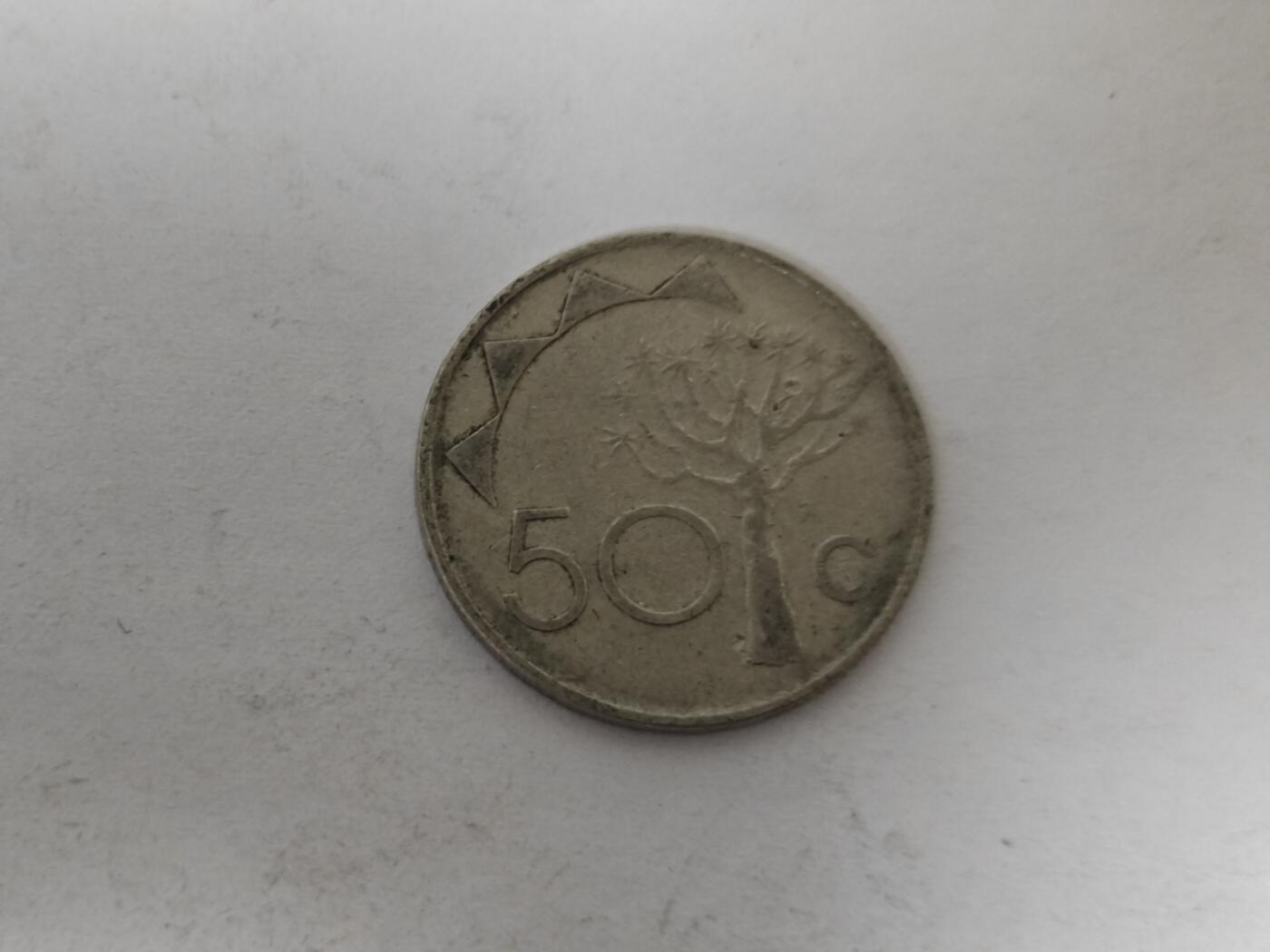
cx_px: 635
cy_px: 476
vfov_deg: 19.6
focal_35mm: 75
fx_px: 2752
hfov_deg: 26.0
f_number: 1.9
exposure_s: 1/42.9
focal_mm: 8.7
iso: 640
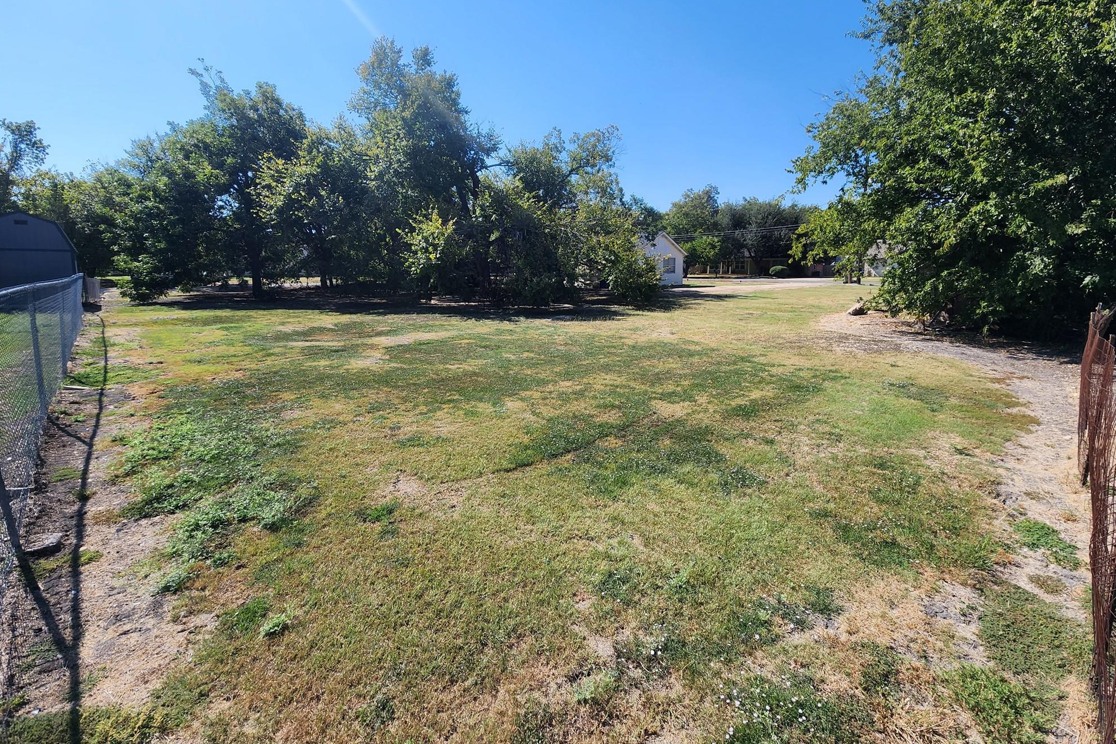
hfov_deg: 104.2
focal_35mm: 14
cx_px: 573
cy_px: 322
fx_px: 434
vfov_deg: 80.8
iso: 50
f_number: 2.2
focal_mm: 2.2
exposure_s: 1/1563
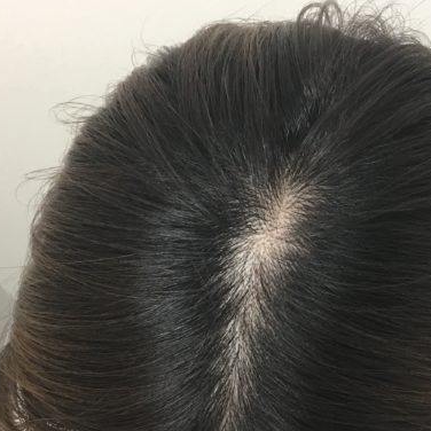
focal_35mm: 51
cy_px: 273
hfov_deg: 33.3
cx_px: 262
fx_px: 718
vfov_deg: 33.2
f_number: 2.4
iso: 80
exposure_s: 1/30
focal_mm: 3.3
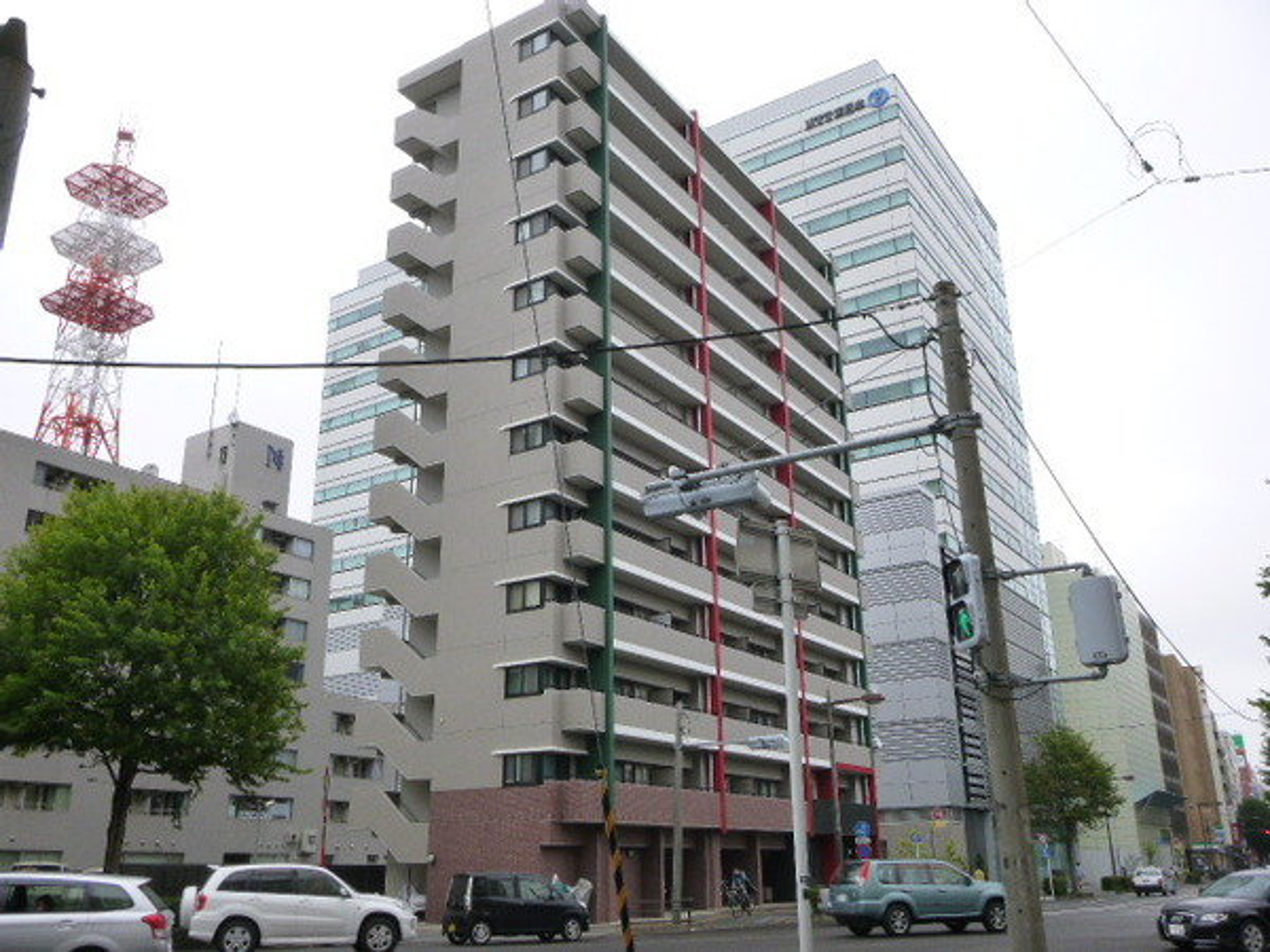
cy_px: 476
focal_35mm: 31
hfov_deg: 58.4
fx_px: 1137
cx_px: 635
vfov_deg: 45.4
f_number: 4.2
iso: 160
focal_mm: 5.5
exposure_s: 1/250
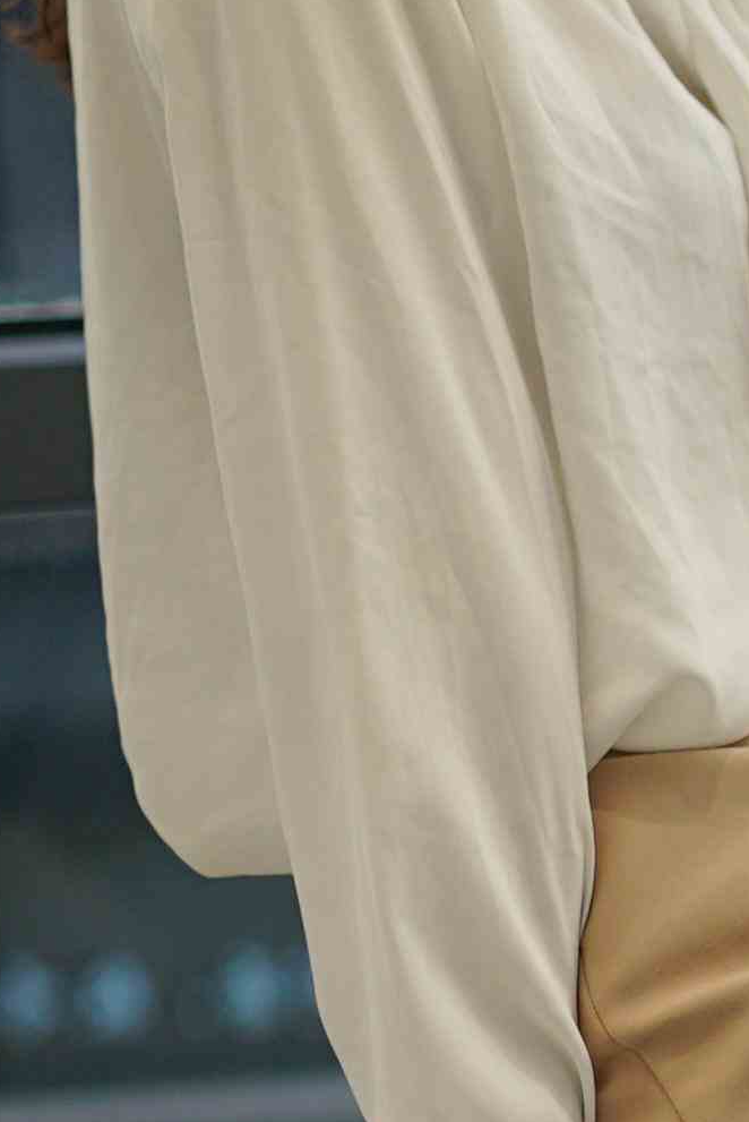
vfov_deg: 9.6
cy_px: 1071
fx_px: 6669
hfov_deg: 6.3
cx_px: 1386
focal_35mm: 214
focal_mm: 50
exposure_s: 1/320
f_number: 1.8
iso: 200
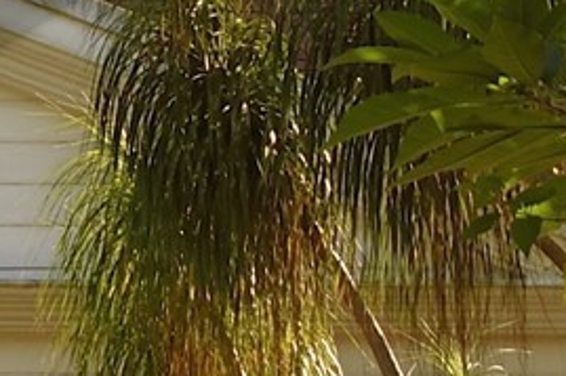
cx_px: -490
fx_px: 5892
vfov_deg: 3.6
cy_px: -810
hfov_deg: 5.4
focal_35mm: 375
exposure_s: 1/320
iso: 200
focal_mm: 42
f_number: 8
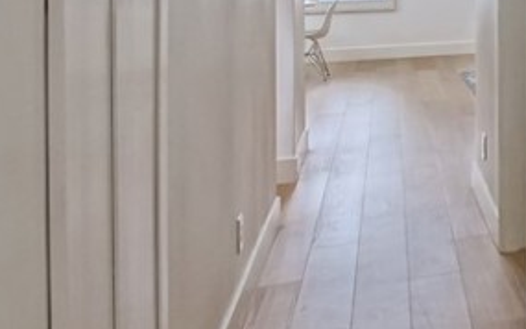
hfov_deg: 24.8
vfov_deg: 22.3
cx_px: 849
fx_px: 788
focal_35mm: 55
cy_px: -25
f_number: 8
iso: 400
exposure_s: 1/20
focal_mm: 10
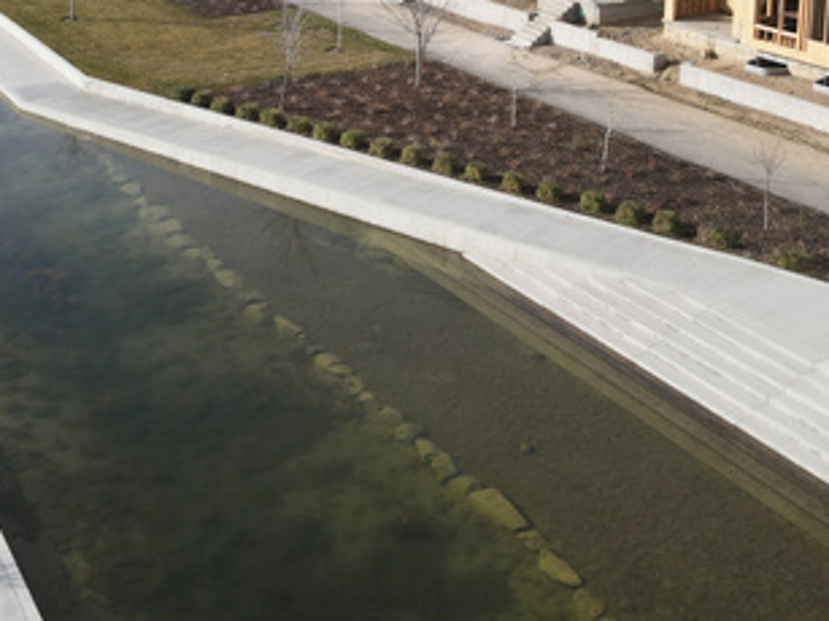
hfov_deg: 38.2
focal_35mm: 50
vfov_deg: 27.3
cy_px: -16
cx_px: 375
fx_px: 1197
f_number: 2.8
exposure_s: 1/800
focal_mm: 4.5
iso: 110
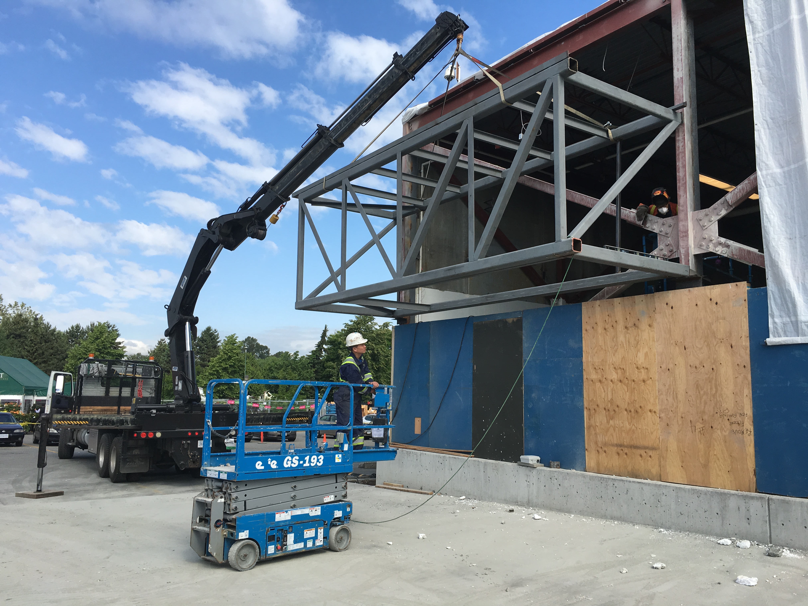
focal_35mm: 29
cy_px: 303
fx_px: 677
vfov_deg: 48.2
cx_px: 404
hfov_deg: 61.7
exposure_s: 1/1282
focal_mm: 4.15
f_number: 2.2
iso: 25
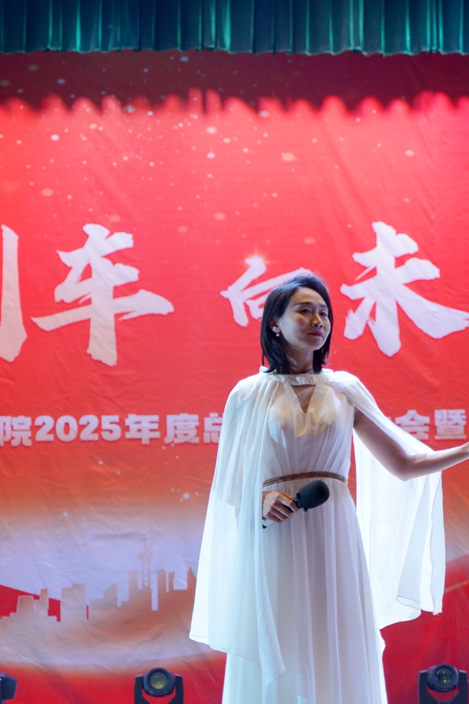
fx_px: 2071
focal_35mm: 106
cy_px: 351
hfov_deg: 12.9
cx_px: 339
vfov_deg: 19.3
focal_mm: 70
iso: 1600
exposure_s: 1/160
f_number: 4
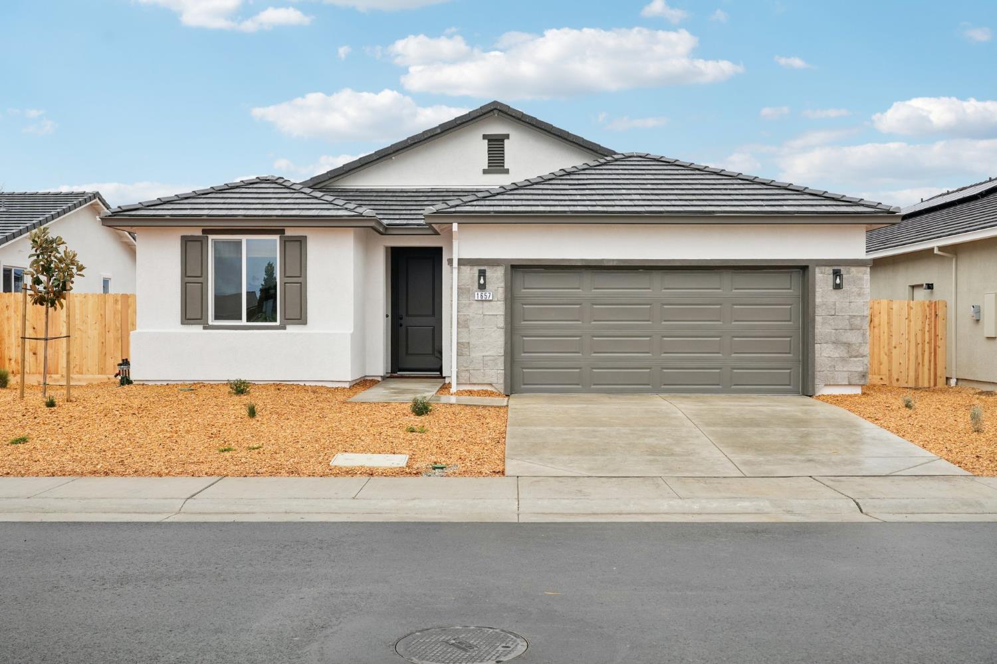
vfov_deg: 37.8
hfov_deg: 54.5
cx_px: 498
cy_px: 332
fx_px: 969
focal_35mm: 35
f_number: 8
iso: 400
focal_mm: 35
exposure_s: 1/400
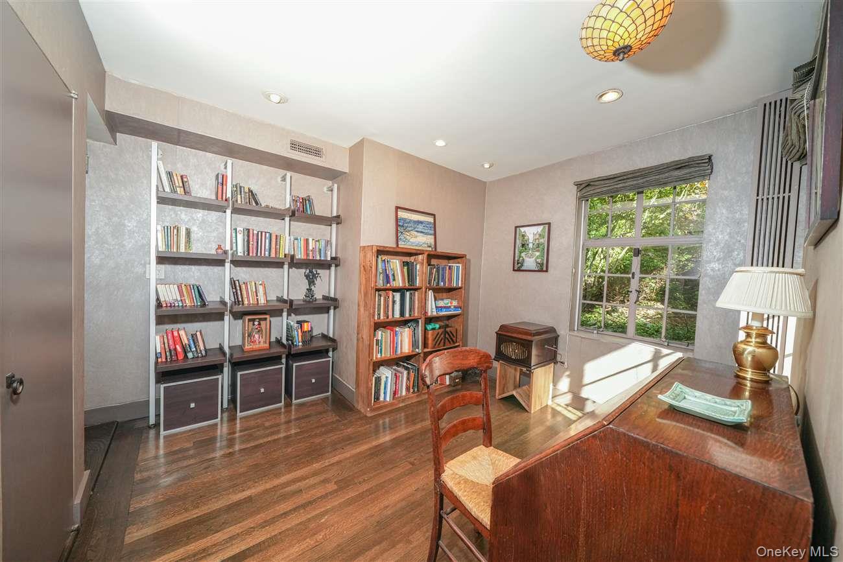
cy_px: 281
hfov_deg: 112.6
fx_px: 281
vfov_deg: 90.0
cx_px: 422
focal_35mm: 12
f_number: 6.3
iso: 800
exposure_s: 1/60
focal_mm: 12
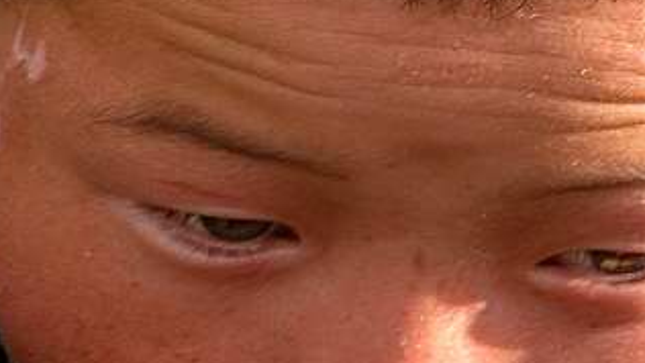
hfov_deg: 3.5
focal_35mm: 618
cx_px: 469
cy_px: 247
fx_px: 10573
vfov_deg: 2.0
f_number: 6.6
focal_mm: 71.2
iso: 100
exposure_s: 1/60
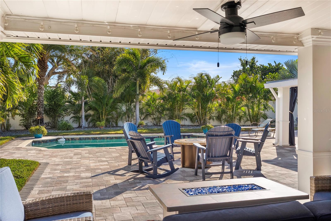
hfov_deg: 57.2
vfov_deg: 40.0
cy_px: 110
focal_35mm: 33
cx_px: 166
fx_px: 304
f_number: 8
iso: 640
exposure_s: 1/2000
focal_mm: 33
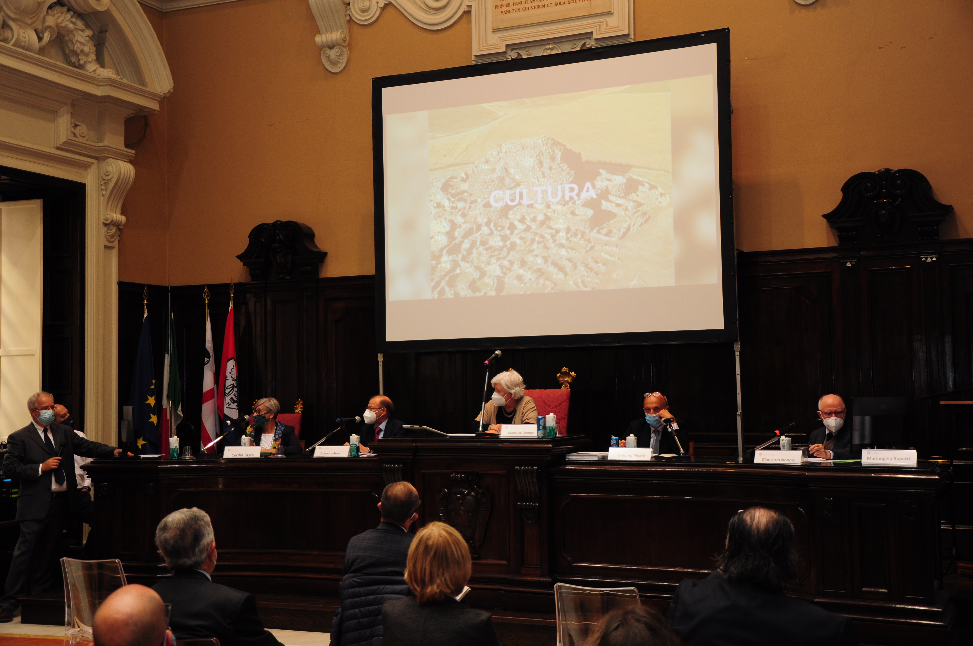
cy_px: 323
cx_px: 486
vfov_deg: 28.0
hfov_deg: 41.2
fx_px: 1296
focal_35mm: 48
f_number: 4.2
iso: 400
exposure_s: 1/50
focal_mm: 32
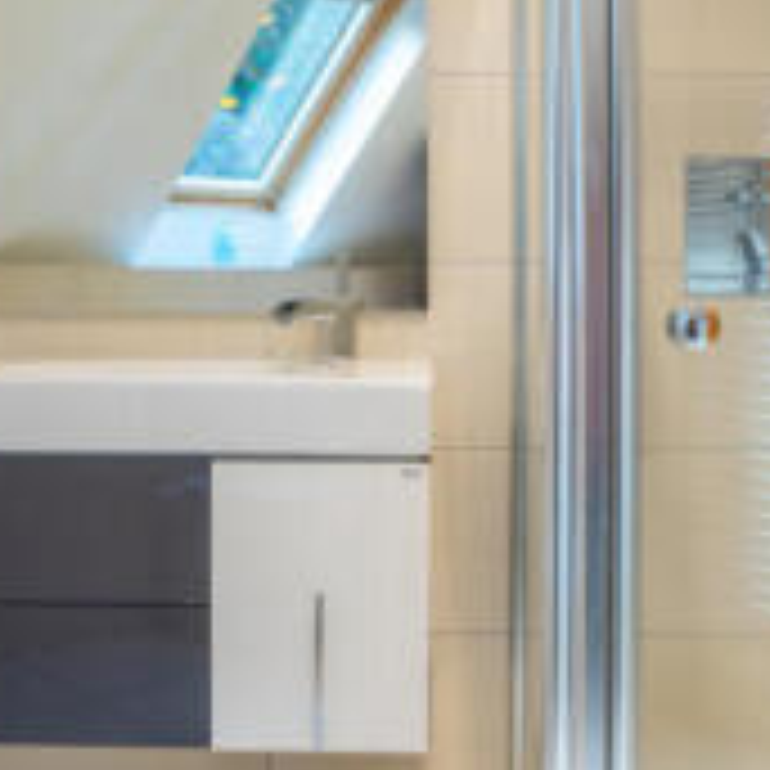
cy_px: 331
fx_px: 1309
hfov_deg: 32.7
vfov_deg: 32.7
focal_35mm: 52
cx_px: 326
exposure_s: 1/2.5
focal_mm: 16
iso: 250
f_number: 11
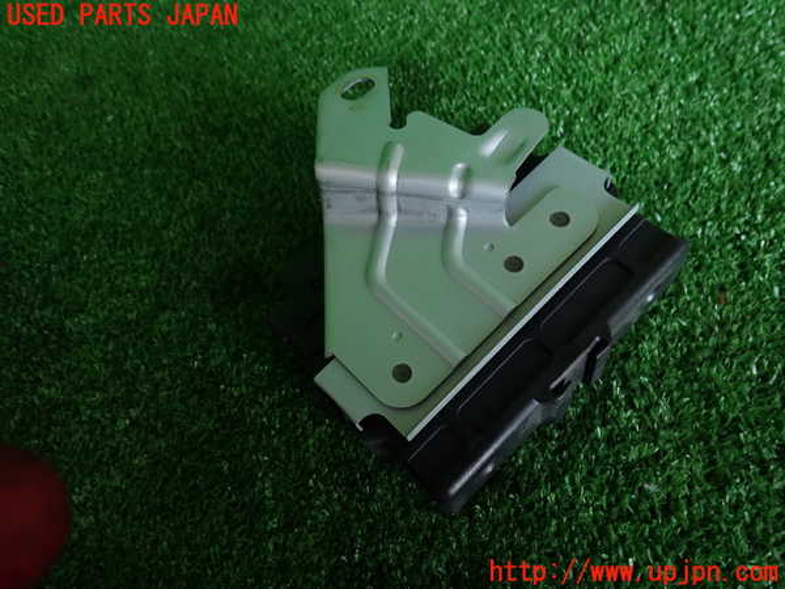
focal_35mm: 25
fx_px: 567
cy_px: 294
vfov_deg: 54.9
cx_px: 392
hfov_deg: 69.4
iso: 100
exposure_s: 1/125
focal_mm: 4.5
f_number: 2
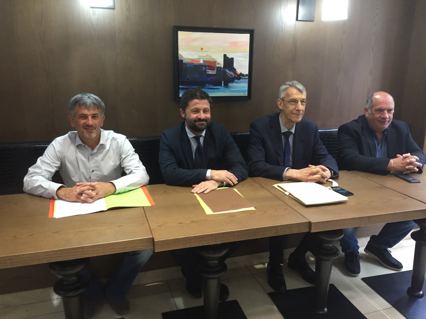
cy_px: 160
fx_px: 357
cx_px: 213
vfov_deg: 48.2
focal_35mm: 29
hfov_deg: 61.7
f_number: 2.2
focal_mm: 4.15
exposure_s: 1/33
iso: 250
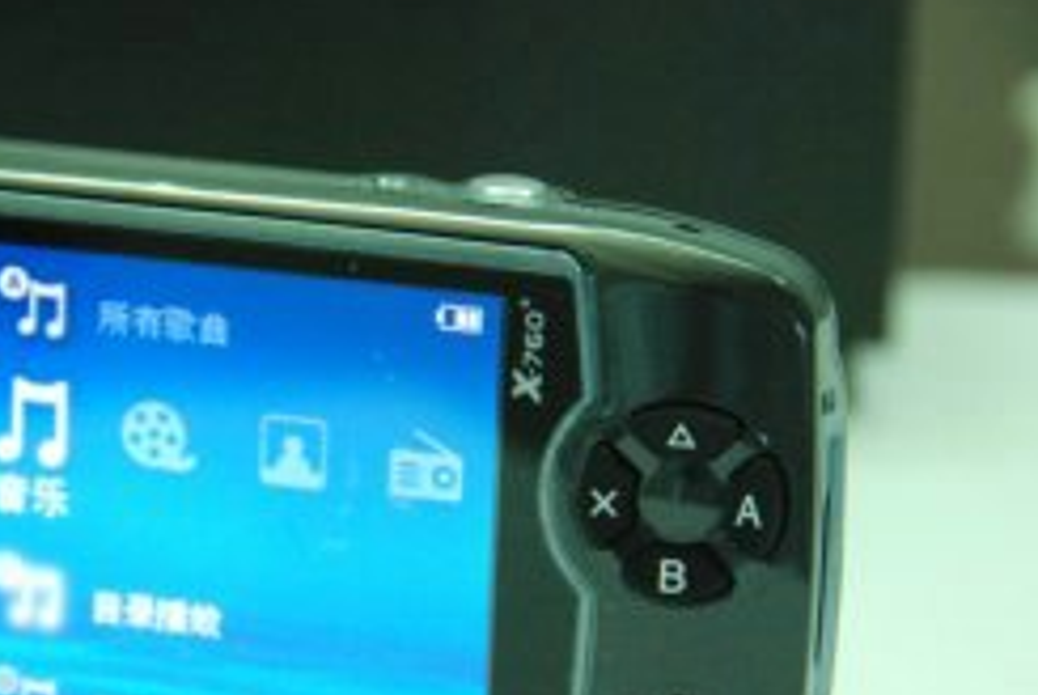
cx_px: 180
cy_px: 489
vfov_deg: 5.2
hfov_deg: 7.8
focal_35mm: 264
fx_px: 7616
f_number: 5.6
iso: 1600
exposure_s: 1/50
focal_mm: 105
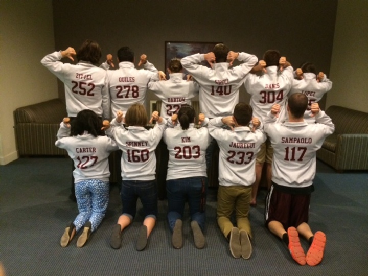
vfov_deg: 46.8
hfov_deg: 60.0
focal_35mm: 30
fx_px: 319
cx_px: 184
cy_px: 138
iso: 320
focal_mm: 4.12
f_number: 2.2
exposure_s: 1/20
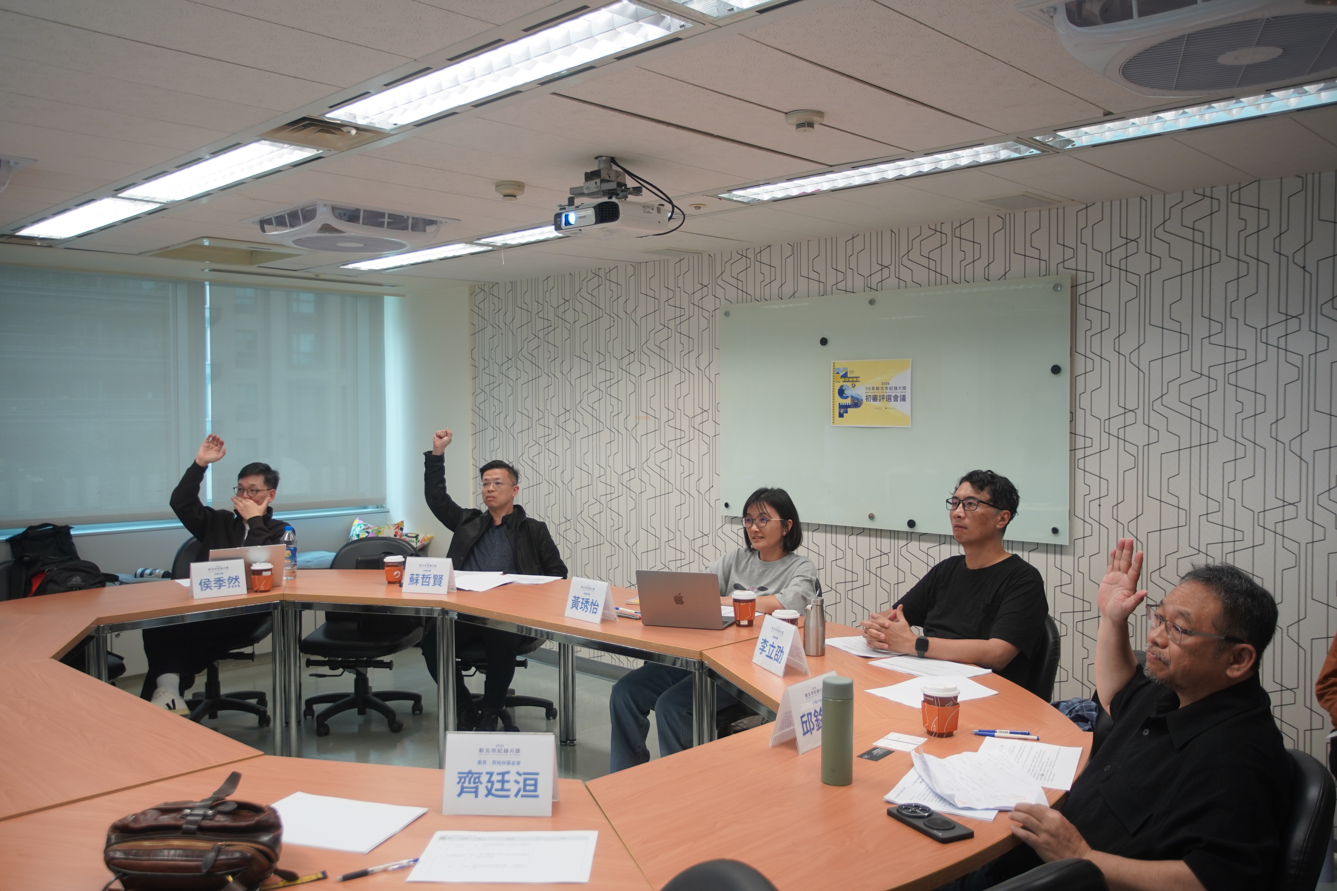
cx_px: 668
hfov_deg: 61.9
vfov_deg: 43.6
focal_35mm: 30
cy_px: 446
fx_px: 1114
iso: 640
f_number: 4
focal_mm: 30
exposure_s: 1/160
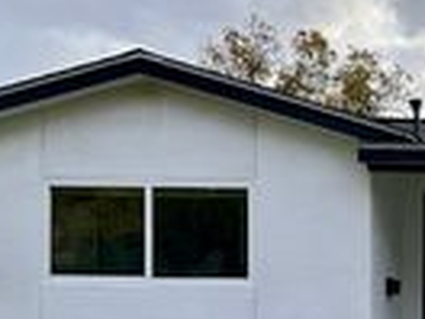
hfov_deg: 19.7
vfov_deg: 16.1
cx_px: 560
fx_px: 1117
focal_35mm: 91
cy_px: 266
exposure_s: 1/3717
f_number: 1.78
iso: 80
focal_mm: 6.86
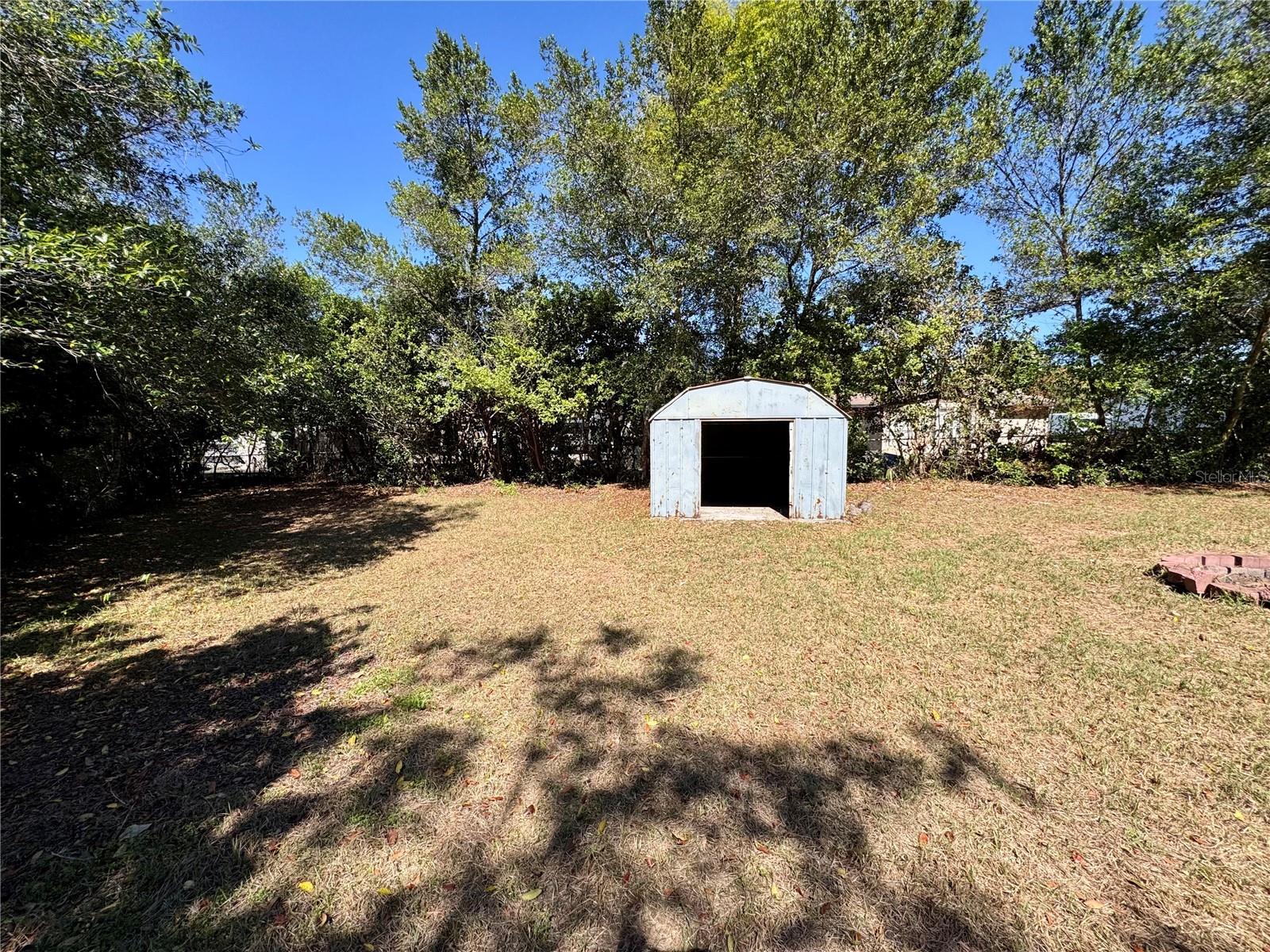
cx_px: 635
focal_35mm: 14
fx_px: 514
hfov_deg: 102.1
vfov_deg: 85.7
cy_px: 476
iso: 40
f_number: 2.2
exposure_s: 1/1323
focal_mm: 2.22
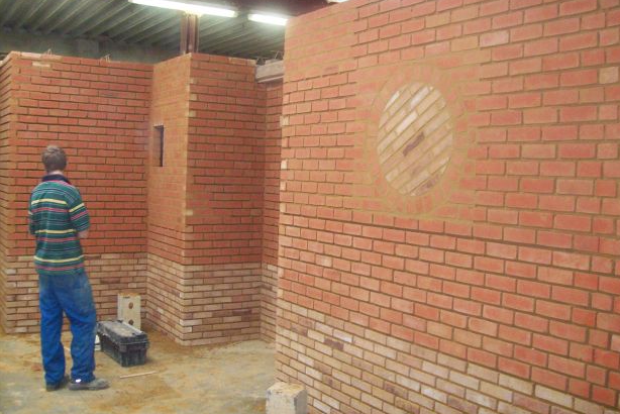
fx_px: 672
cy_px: 180
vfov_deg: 34.2
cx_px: 322
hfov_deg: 49.5
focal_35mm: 39
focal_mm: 6
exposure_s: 1/64
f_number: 2.7
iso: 200
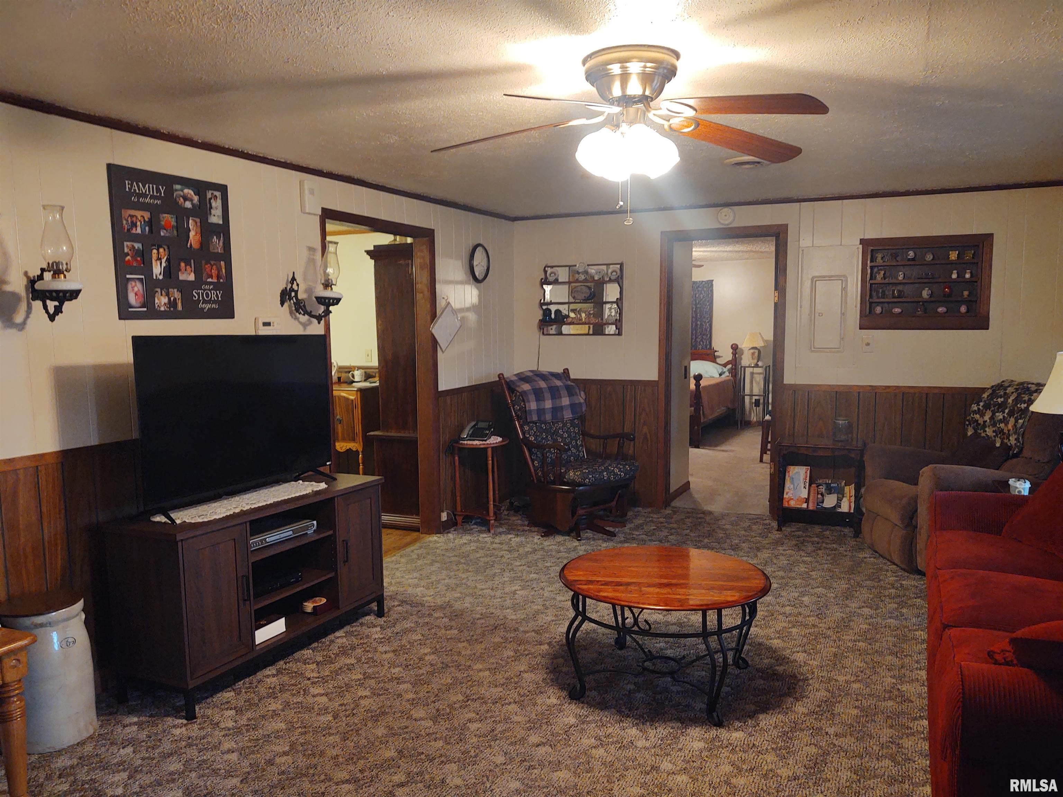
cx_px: 532
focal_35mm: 27
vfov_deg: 51.4
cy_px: 398
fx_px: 829
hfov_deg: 65.3
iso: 227
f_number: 1.7
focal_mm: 4.75
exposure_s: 1/33
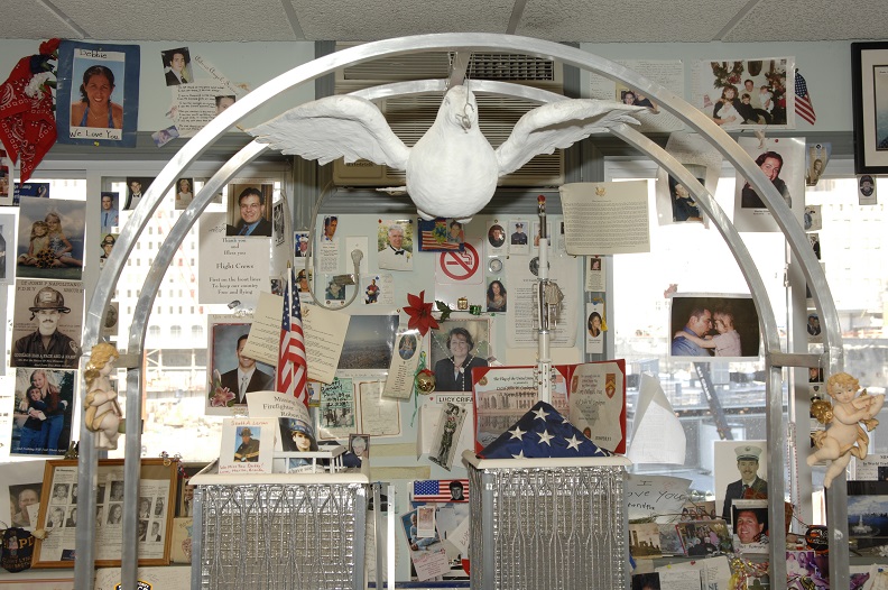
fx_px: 961
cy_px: 295
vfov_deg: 34.1
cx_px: 444
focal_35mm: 39
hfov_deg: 49.6
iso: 200
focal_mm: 26
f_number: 5
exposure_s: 1/100
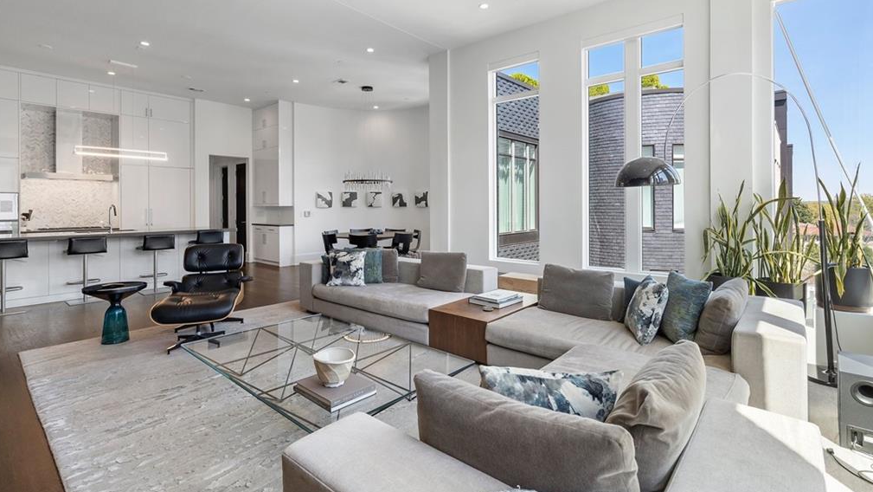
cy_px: 225
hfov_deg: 95.9
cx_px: 437
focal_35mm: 17
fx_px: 394
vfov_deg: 63.8
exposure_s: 1/50
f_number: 8
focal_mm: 16
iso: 640
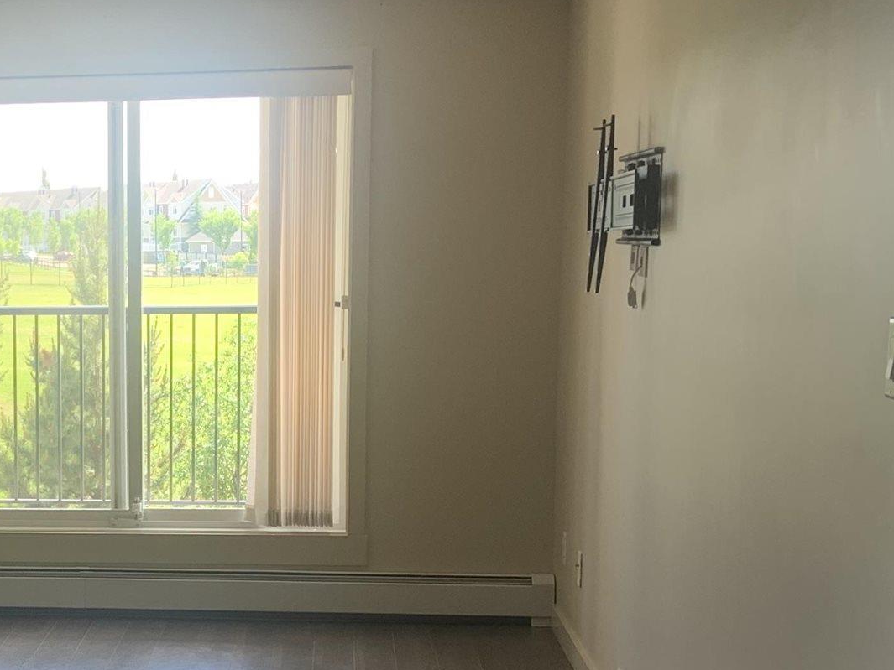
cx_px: 76
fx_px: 1937
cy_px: 606
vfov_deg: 19.3
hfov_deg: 25.1
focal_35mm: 75
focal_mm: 4.25
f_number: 1.8
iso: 50
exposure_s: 1/122
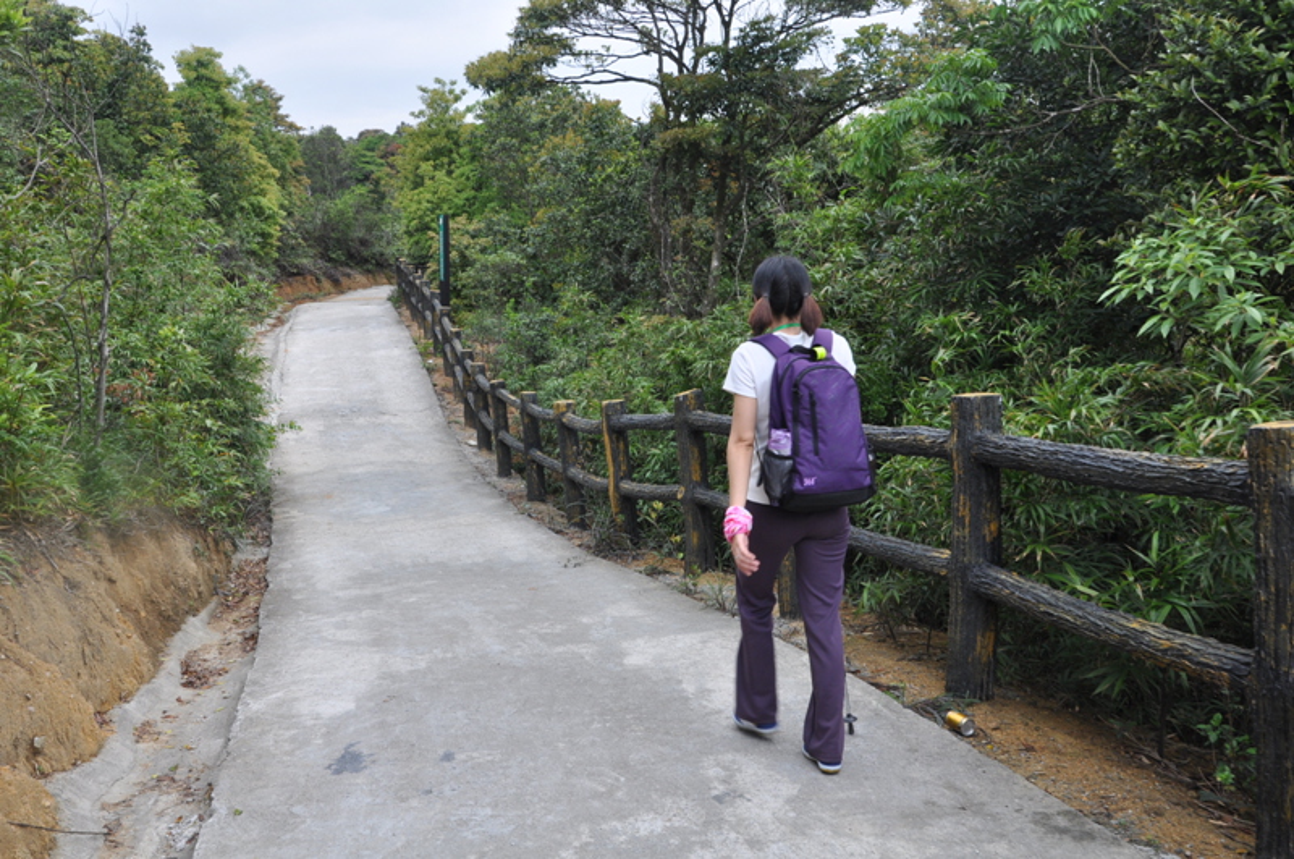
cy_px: 430
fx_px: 1184
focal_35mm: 33
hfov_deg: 57.3
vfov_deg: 39.9
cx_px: 647
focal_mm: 22
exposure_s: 1/60
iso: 250
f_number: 11
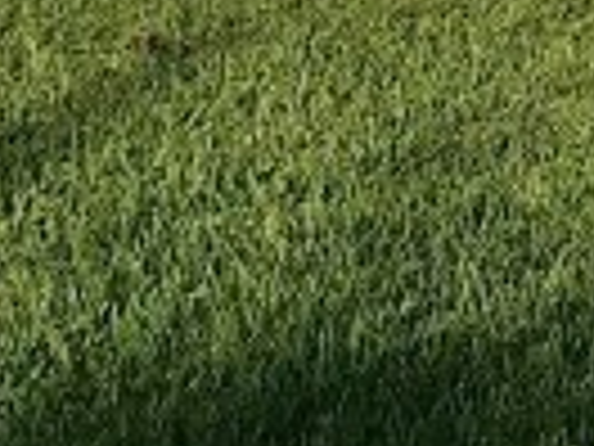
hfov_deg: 9.1
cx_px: 490
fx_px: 3724
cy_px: -505
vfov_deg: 6.6
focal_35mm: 217
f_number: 1.8
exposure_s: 1/2179
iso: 20
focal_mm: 3.99
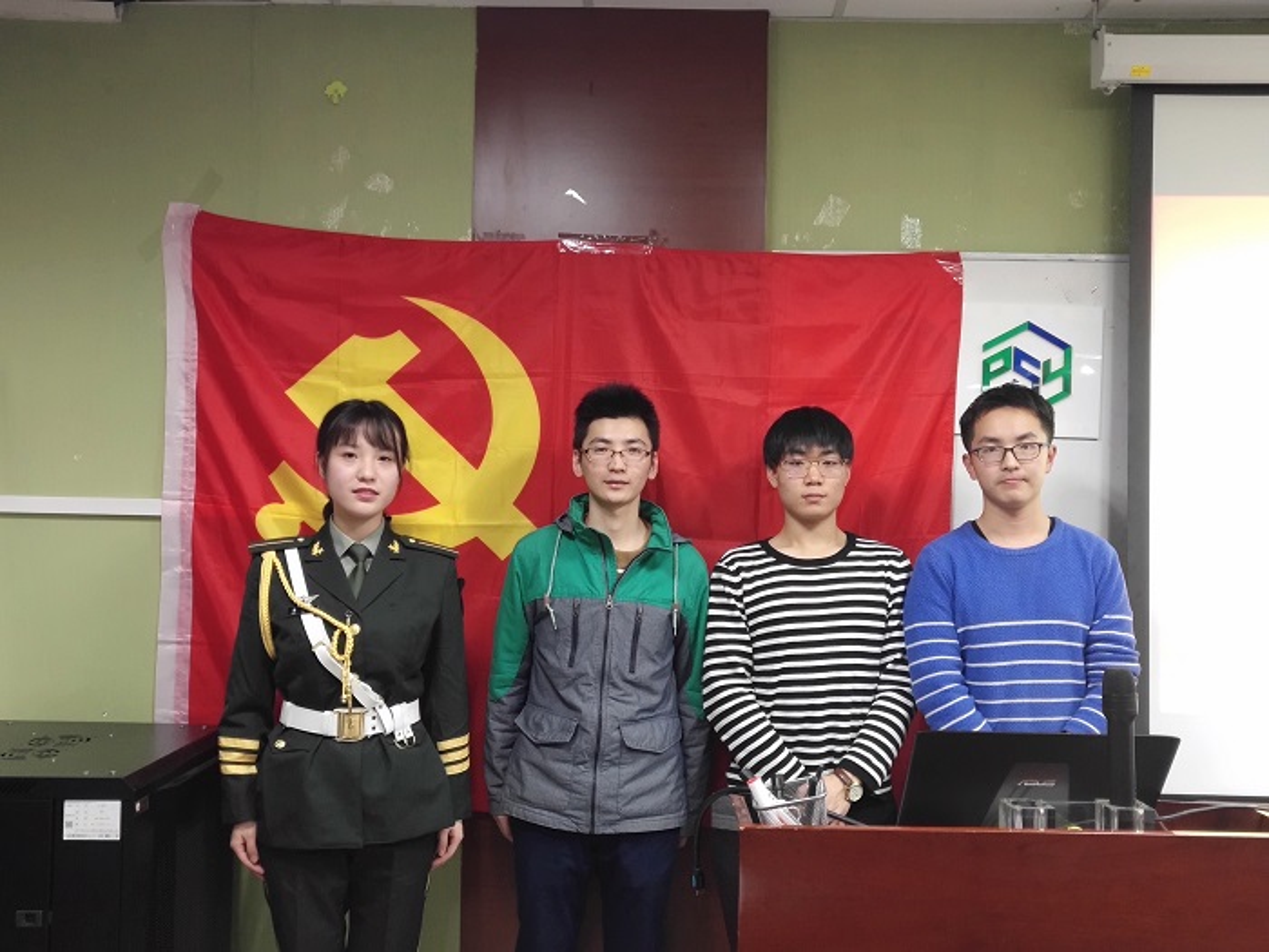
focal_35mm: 39
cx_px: 634
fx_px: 1430
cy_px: 476
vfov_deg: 36.8
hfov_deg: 47.9
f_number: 1.8
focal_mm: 4.35
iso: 423
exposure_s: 1/50
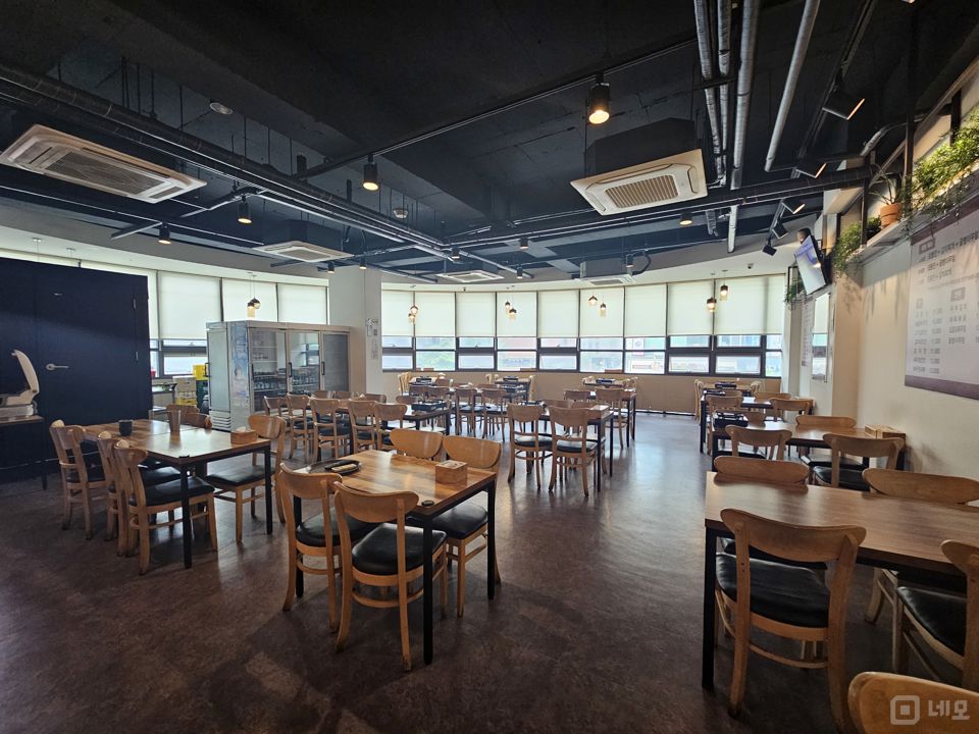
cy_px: 367
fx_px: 368
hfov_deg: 106.2
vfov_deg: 89.9
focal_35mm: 13
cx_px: 490
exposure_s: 1/60
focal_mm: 2.2
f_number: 2.2
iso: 200
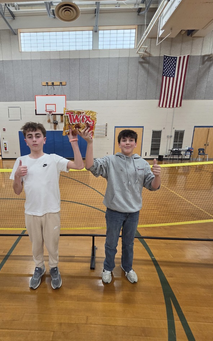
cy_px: 170
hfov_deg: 73.6
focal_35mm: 15
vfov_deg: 101.5
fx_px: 139
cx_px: 80
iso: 320
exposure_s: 1/120
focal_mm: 2.2
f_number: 2.2
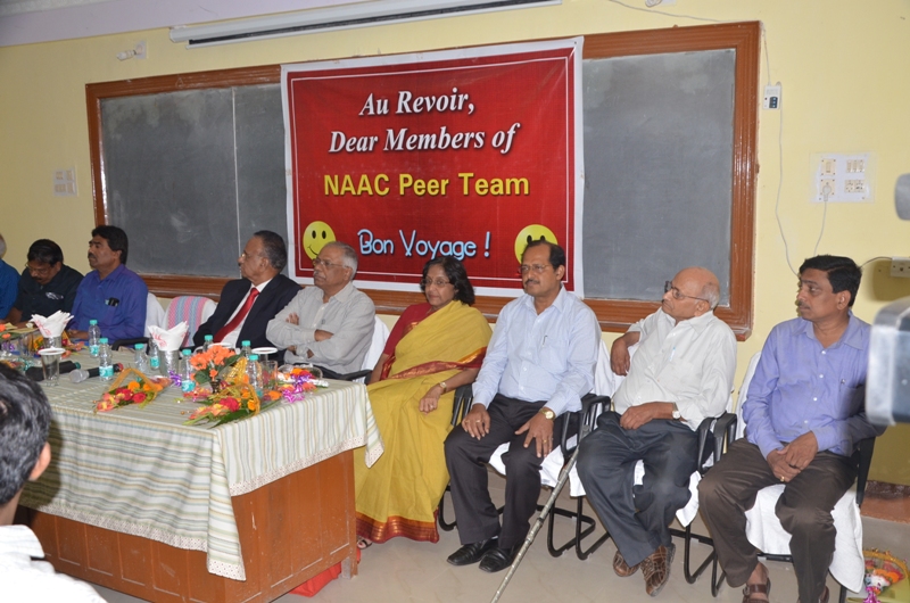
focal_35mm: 36
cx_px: 455
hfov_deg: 53.2
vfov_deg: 36.7
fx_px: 908
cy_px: 302
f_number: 5.6
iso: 640
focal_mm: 24
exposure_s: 1/125
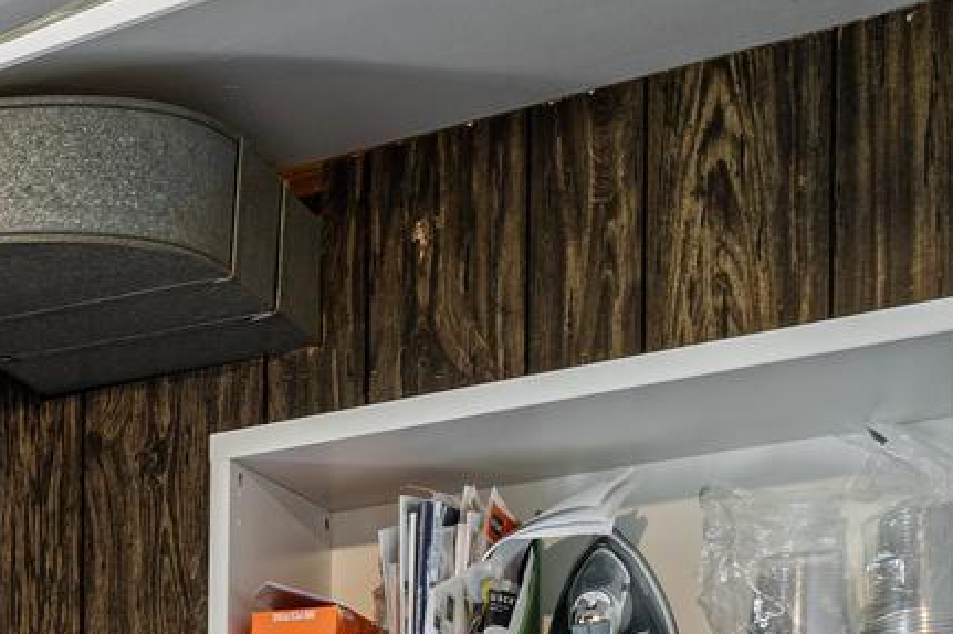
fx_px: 2011
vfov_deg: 14.1
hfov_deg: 15.6
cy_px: 1380
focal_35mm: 76
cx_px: -1263
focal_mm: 16
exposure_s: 3.2
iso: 250
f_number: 9
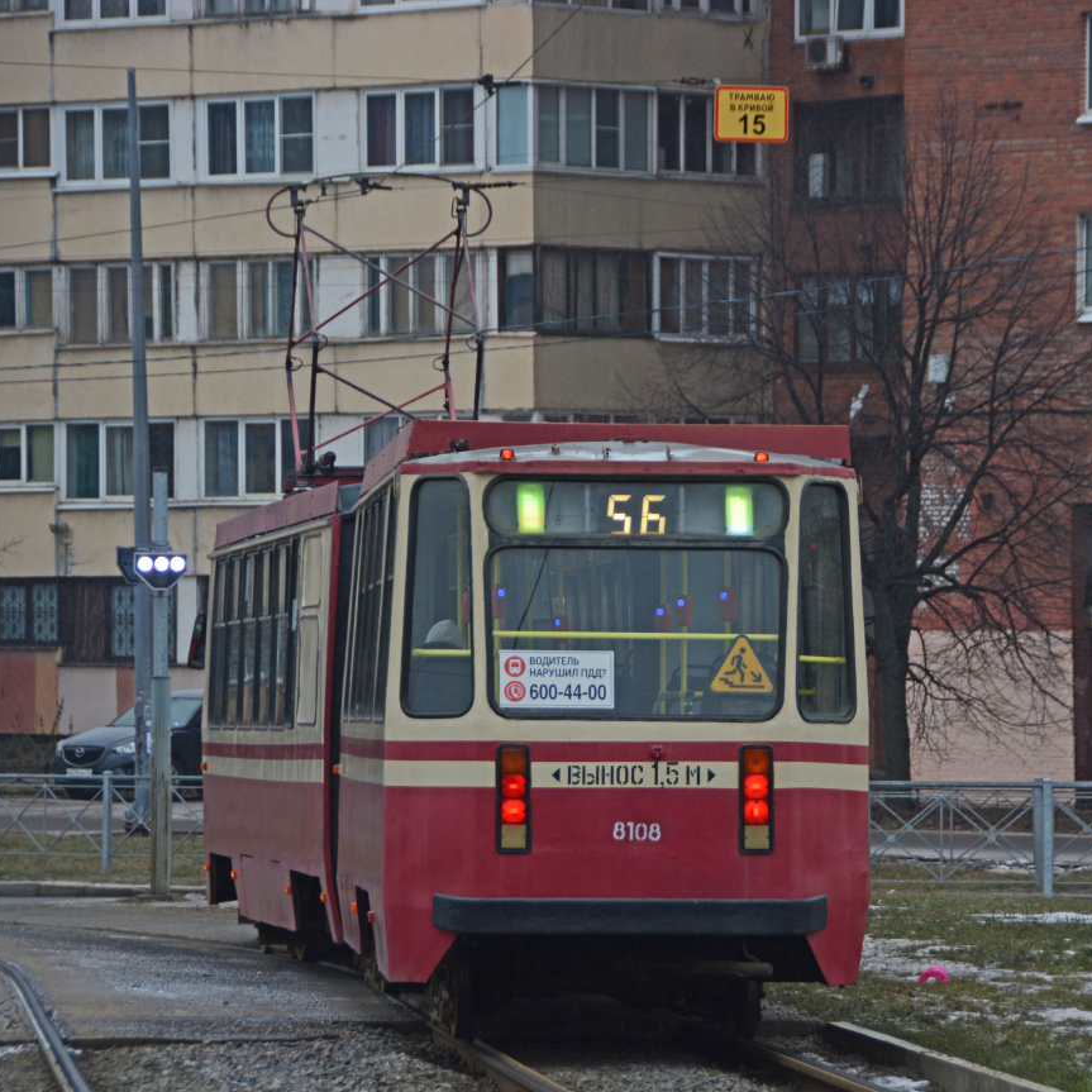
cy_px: 547
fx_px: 7673
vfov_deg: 8.1
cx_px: 634
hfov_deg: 8.1
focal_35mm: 215
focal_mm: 112
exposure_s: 1/160
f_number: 5.3
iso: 320
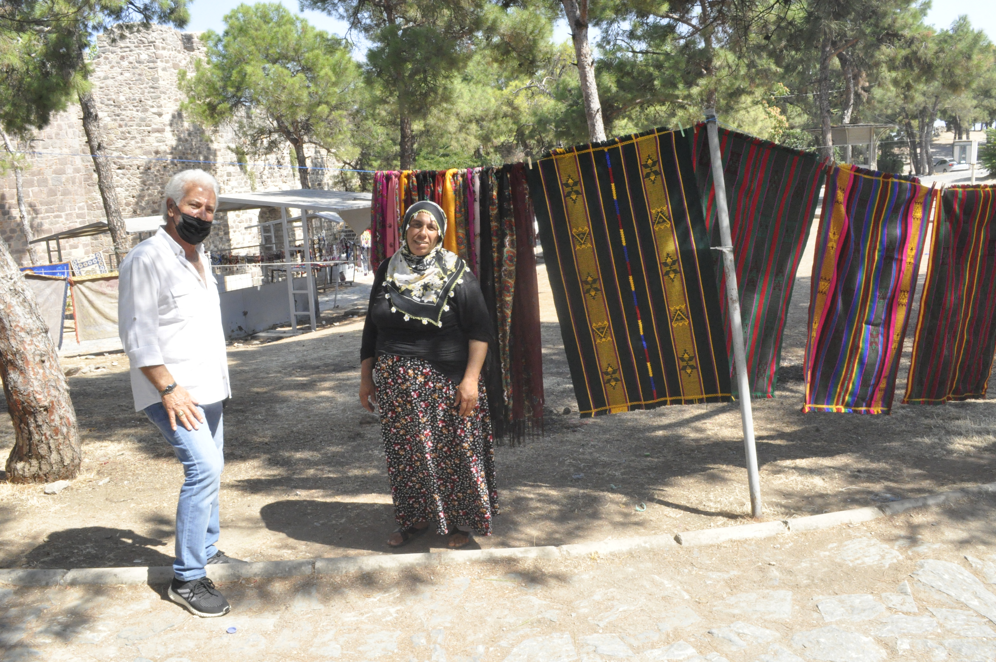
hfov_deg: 62.0
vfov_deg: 43.5
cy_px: 331
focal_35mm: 30
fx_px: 829
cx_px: 498
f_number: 25
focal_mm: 20
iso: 2000
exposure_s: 1/200
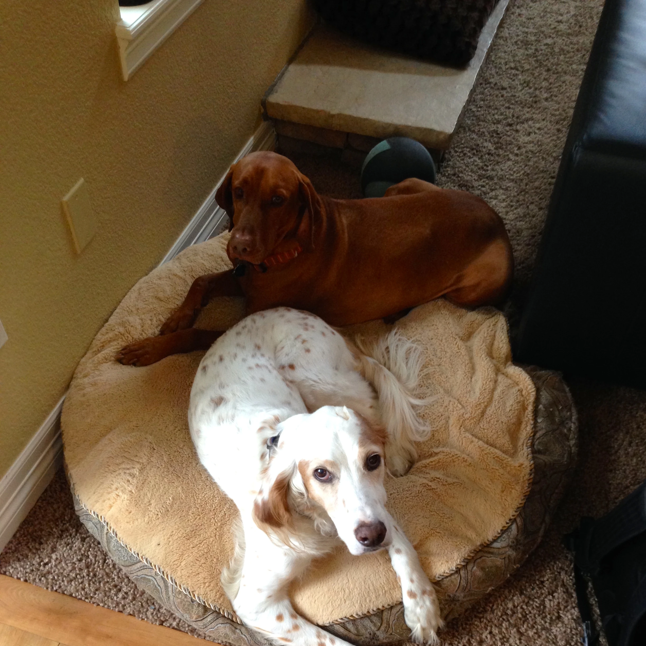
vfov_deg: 42.3
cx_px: 324
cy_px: 430
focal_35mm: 39
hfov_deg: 42.8
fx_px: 823
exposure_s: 1/20
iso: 125
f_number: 2.4
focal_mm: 4.12
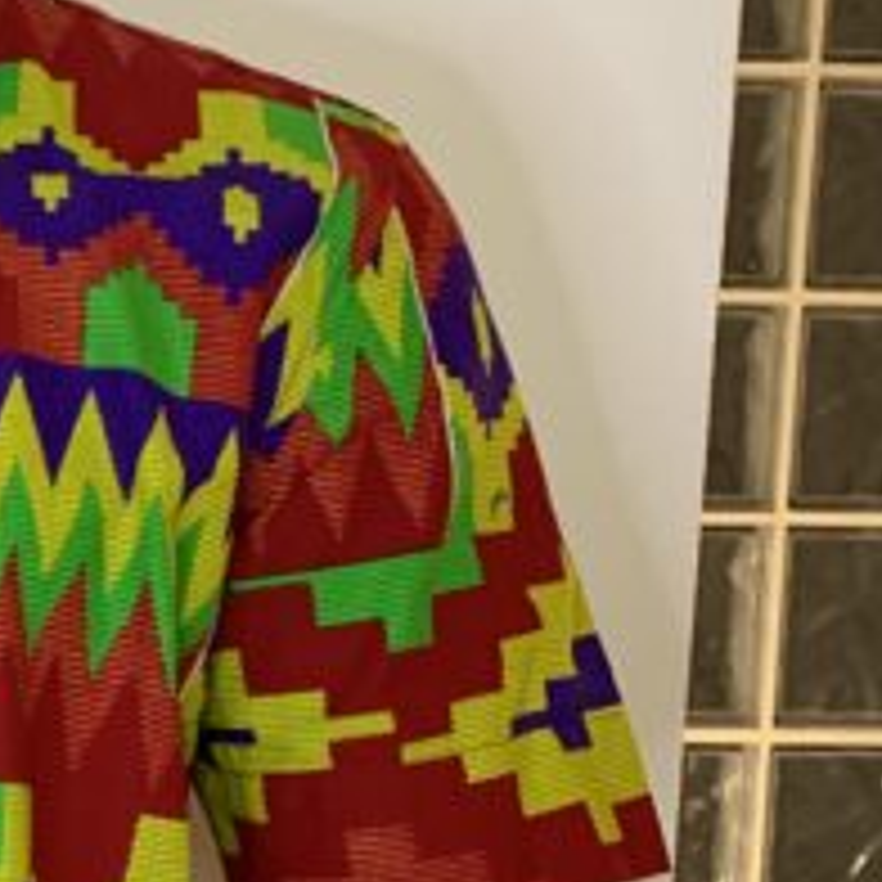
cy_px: 702
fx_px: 2710
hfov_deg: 16.9
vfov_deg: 18.3
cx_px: -396
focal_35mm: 94
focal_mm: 4.25
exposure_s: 1/60
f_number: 1.8
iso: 320
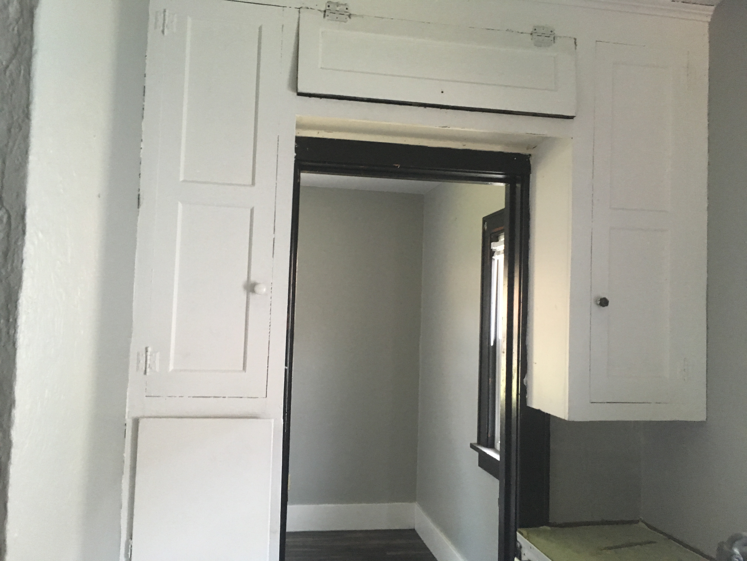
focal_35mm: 29
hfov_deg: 61.7
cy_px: 280
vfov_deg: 48.2
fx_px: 626
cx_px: 374
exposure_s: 1/30
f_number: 2.2
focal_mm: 4.15
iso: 160
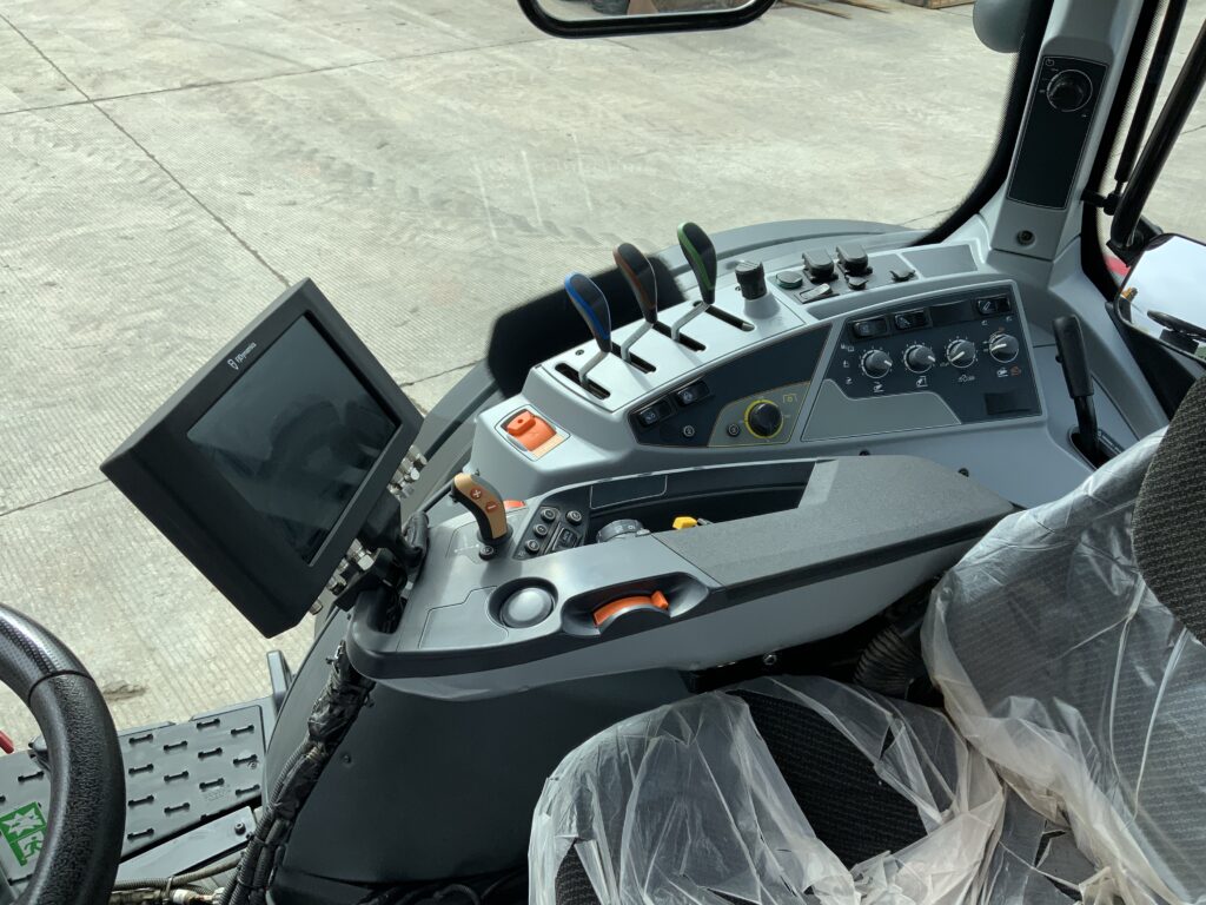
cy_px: 452
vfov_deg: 48.2
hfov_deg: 61.7
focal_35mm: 29
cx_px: 603
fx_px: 1010
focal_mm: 3
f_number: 1.8
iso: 16
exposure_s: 1/674
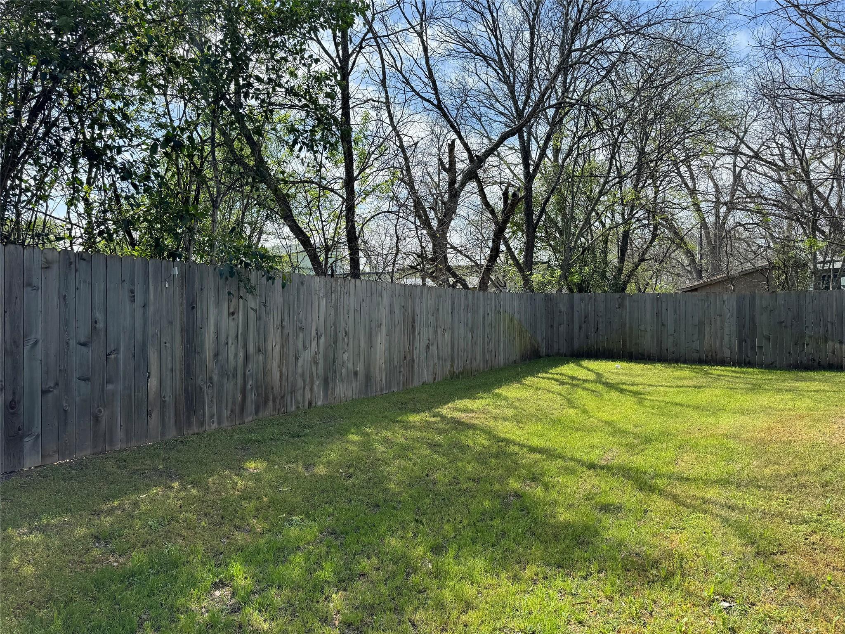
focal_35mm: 24
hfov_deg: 71.6
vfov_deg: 56.8
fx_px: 586
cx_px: 422
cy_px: 317
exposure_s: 1/1869
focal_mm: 6.86
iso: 80
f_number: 1.78
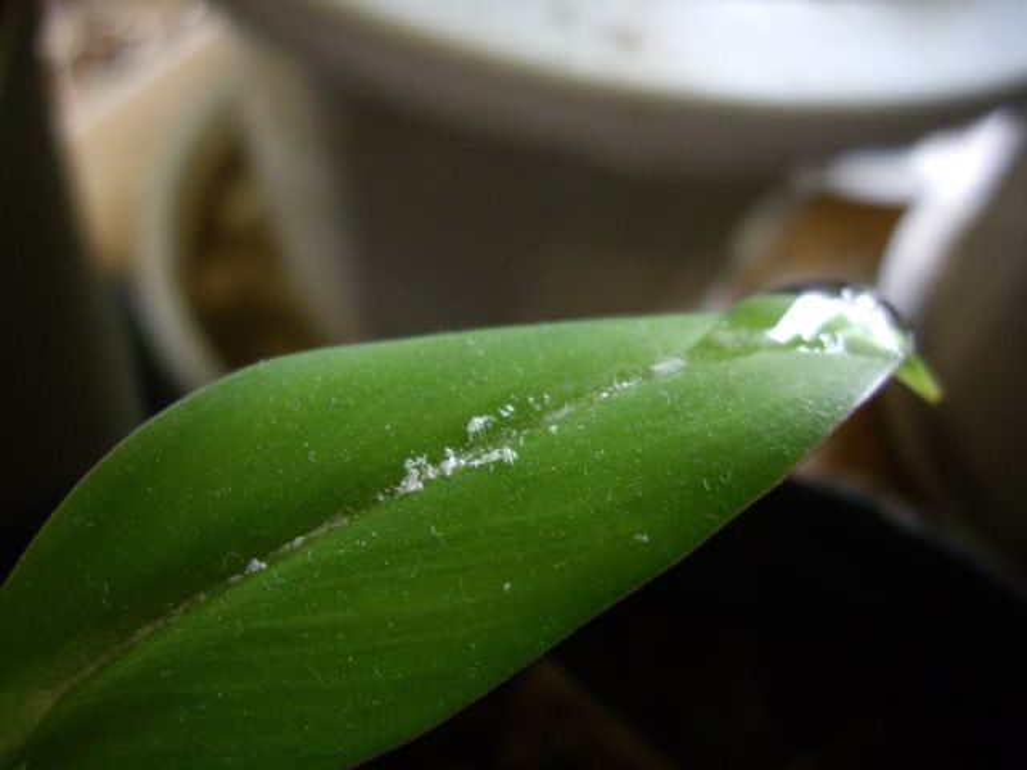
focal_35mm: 38
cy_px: 385
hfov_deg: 49.0
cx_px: 514
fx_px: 1127
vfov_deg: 37.7
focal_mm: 7.9
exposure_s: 1/30
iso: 400
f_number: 2.8
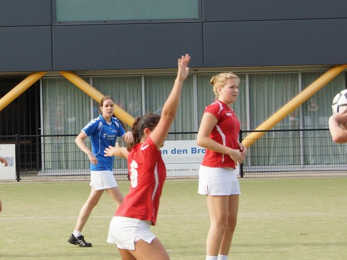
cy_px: 195
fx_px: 880
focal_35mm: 88
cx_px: 224
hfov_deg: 22.2
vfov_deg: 16.7
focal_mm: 35
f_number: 5.6
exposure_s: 1/500
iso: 320
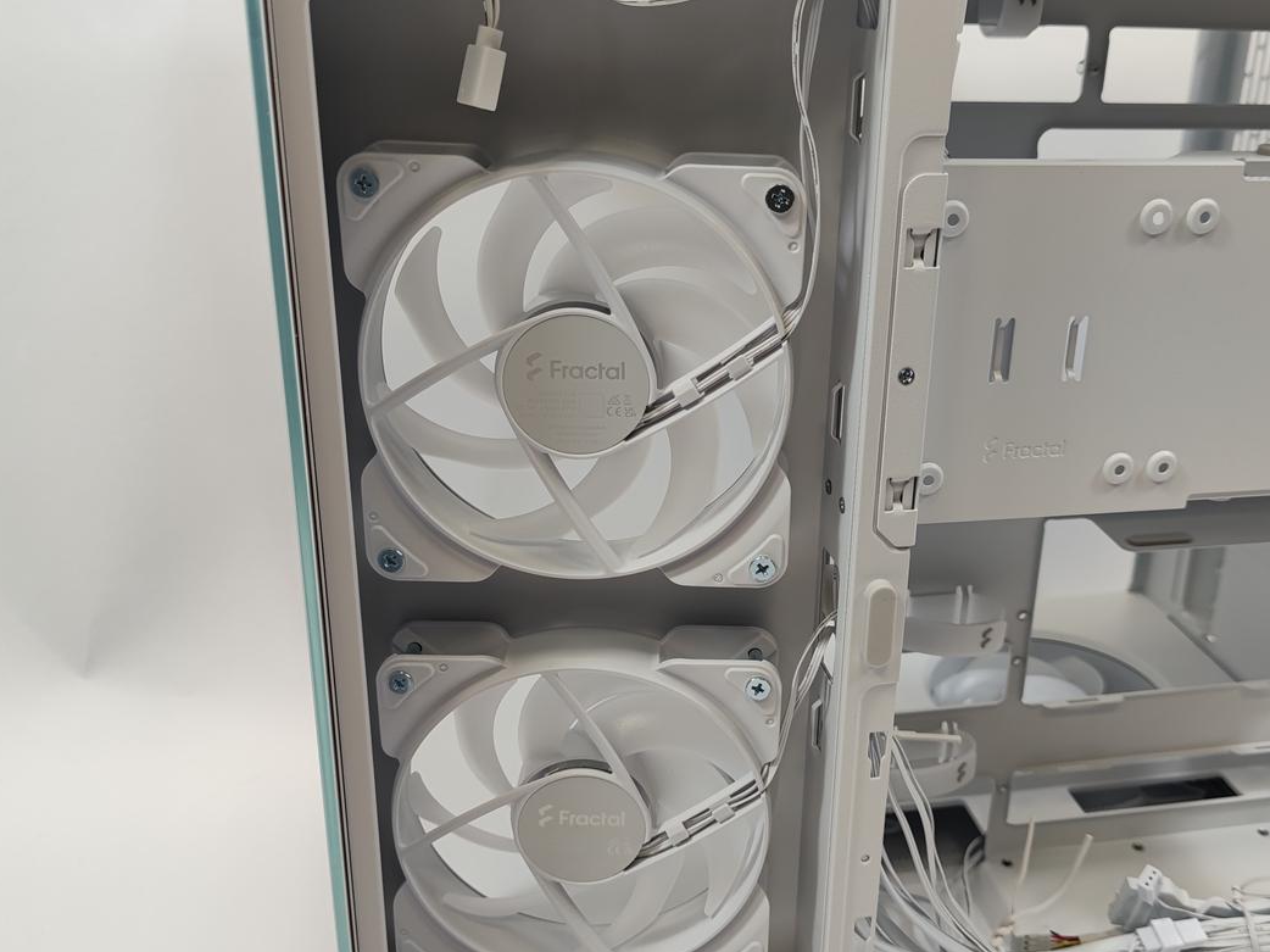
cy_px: 509
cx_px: 770
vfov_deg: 39.6
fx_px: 1320
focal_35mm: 36
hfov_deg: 51.0
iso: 78
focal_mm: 6.78
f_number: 1.85
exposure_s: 1/100
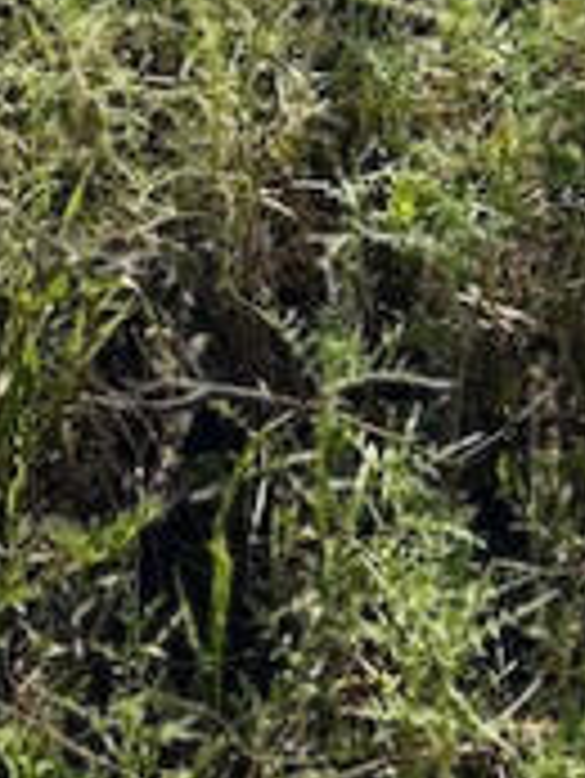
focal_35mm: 80
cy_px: -639
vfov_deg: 18.7
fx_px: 1800
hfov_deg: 18.3
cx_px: 439
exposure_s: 1/3106
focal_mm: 2.22
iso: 50
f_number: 2.2
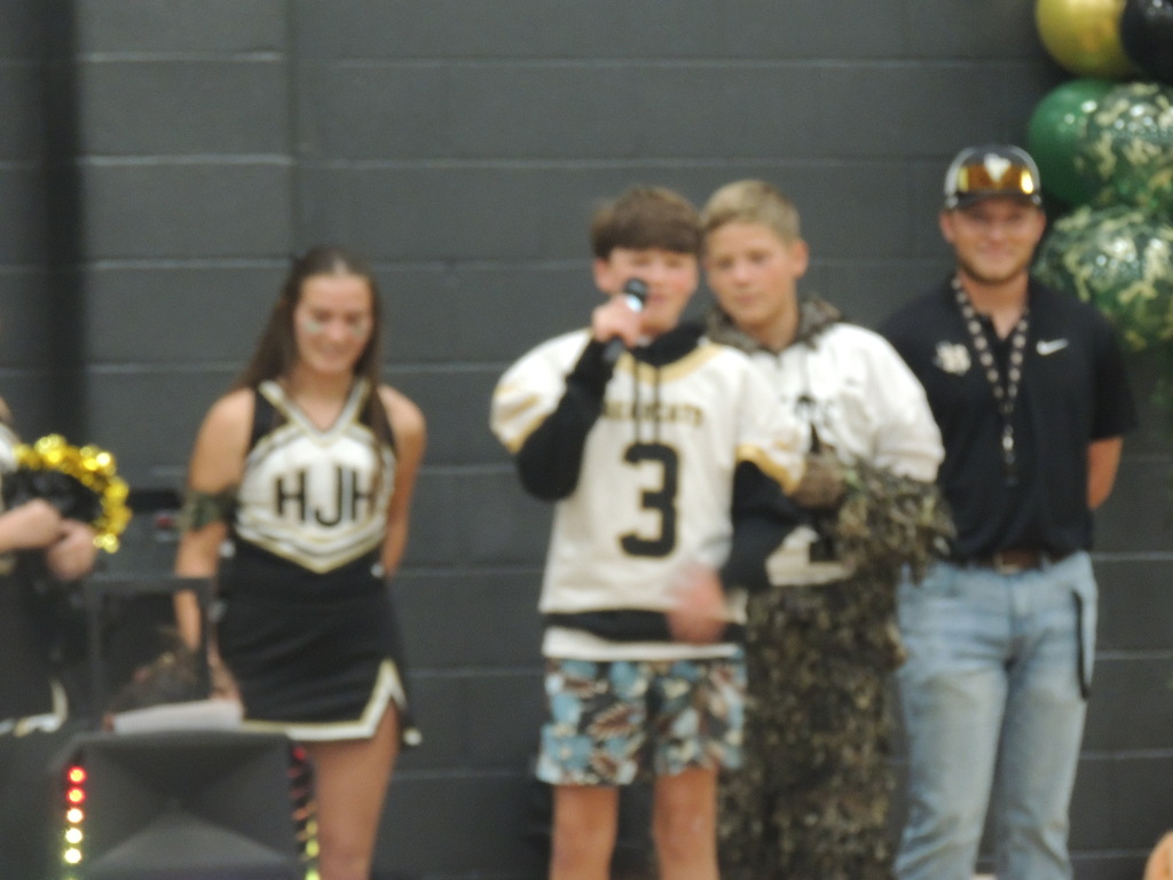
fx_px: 9319
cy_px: 440
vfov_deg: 5.4
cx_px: 586
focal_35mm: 275
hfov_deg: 7.2
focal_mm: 49
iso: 800
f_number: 4.7
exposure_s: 1/20
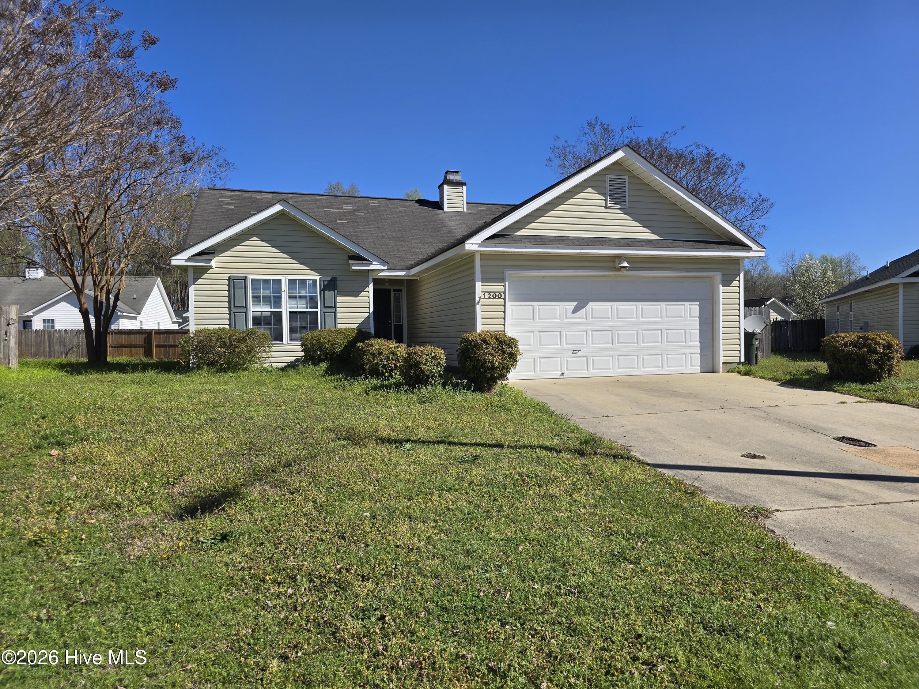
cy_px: 344
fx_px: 611
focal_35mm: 23
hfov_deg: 73.9
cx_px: 460
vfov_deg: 58.9
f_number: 1.7
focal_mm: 6.3
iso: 12
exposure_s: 1/1090
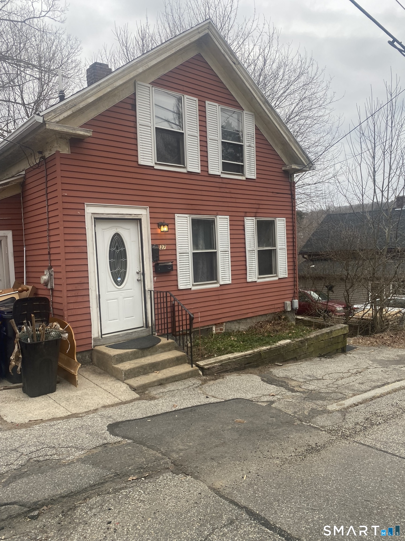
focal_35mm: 26
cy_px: 270
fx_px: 406
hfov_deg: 53.1
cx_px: 202
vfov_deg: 67.3
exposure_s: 1/210
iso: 32
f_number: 1.8
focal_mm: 4.25
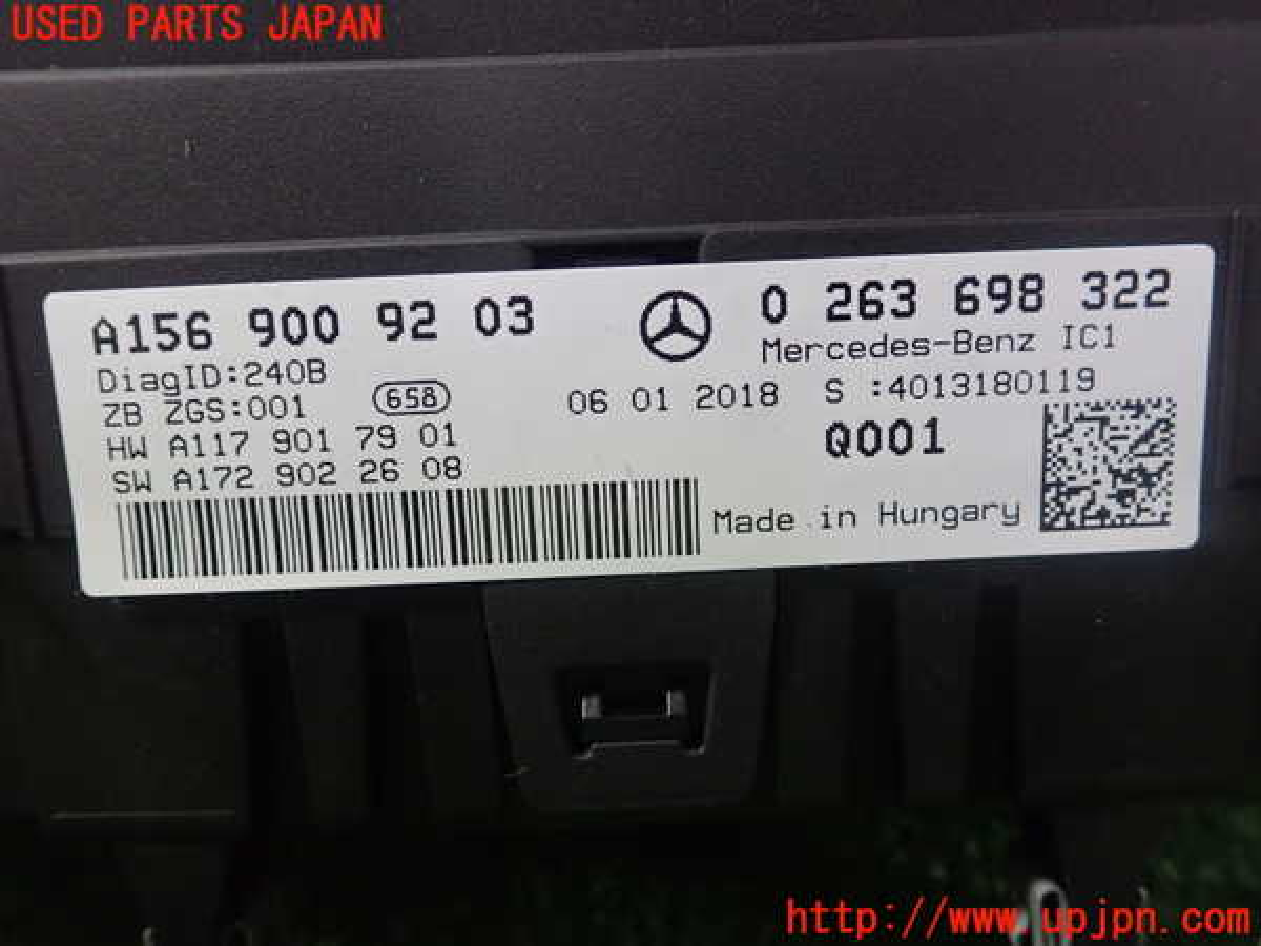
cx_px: 630
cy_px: 473
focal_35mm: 30
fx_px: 1093
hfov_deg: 60.0
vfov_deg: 46.8
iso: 640
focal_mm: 5.5
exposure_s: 1/125
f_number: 2.3
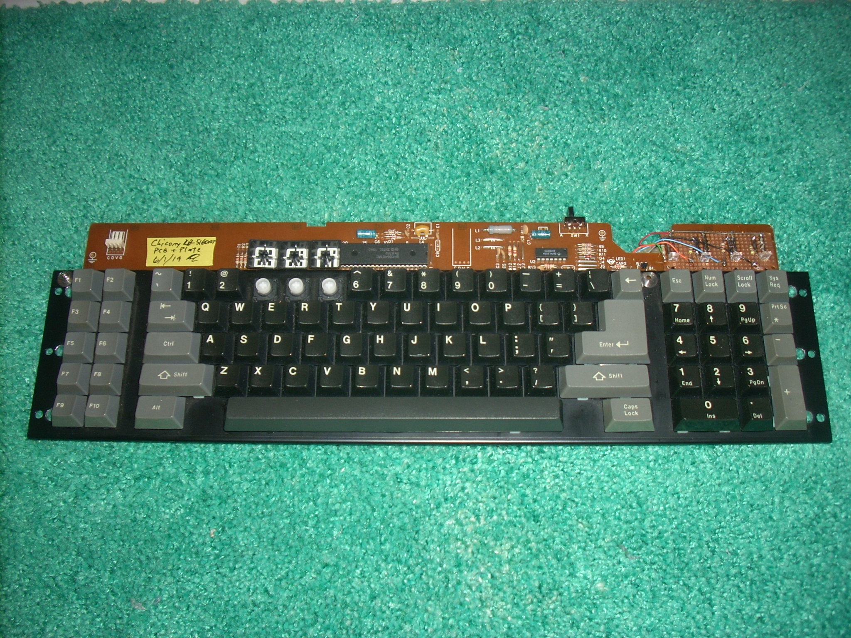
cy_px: 319
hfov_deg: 50.1
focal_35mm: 37
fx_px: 910
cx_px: 426
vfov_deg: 38.7
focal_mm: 6.2
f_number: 2.8
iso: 64
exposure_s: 1/60
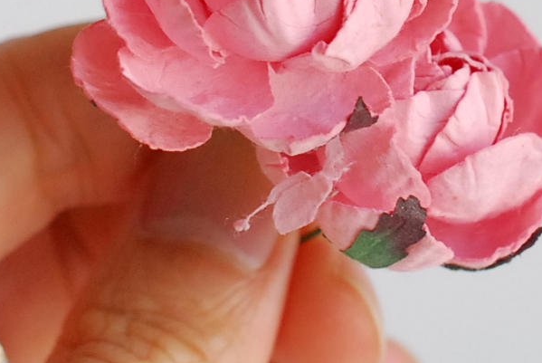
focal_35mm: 194
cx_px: 271
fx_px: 2924
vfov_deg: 7.0
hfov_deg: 10.6
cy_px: -136
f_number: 5.6
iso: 800
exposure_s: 1/125
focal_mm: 40
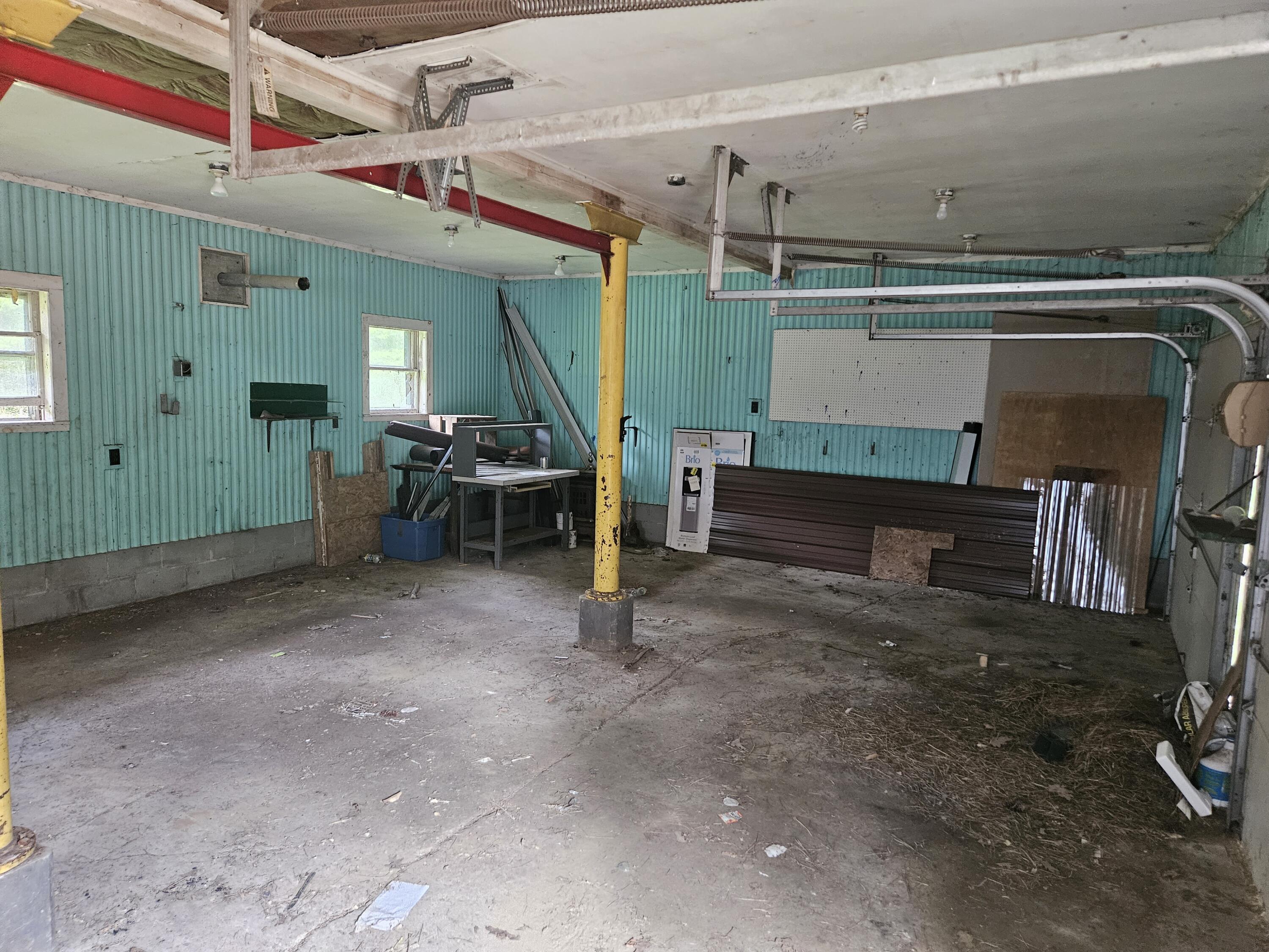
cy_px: 476
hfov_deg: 73.9
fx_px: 843
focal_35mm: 23
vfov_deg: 58.9
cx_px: 634
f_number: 1.8
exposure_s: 1/100
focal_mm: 5.4
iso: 1000
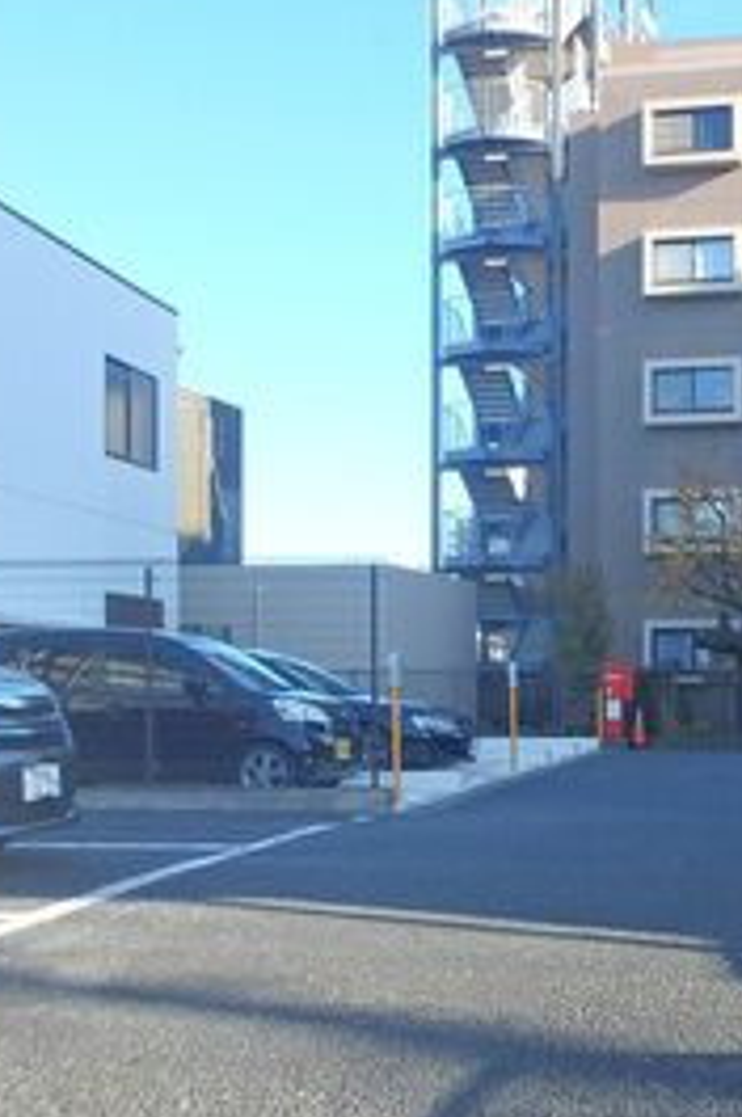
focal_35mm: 44
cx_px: 723
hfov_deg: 28.7
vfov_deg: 44.1
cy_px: 721
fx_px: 1364
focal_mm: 3.7
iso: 125
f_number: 3.5
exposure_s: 1/400
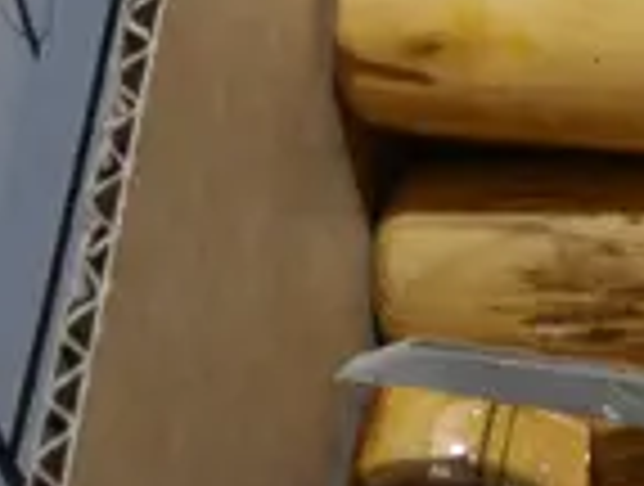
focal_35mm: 286
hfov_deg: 6.6
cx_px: 1509
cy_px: 137
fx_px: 5334
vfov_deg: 5.2
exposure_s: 1/60
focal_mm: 20
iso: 200
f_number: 4.4
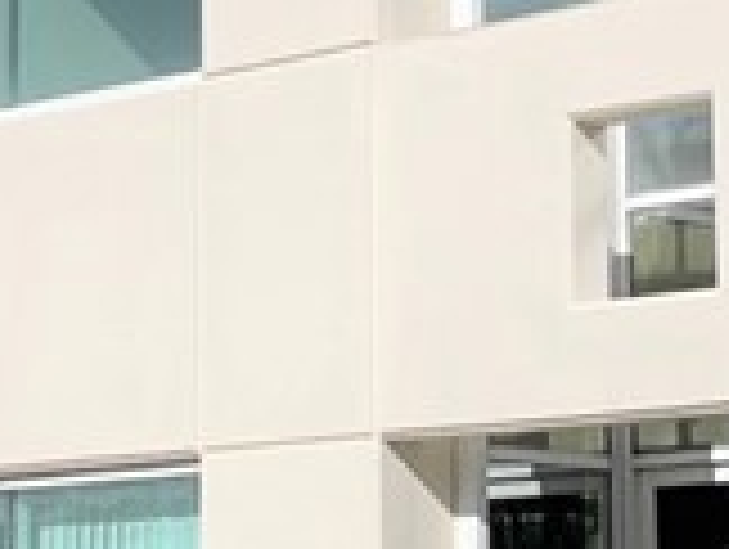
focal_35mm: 164
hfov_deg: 12.0
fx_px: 3459
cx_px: 277
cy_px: 65
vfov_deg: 9.0
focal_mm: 5.1
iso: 32
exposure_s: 1/9174
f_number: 1.6
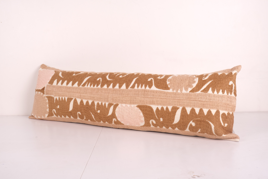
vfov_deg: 31.9
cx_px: 134
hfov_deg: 46.4
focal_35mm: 42
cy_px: 90
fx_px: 313
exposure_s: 1/160
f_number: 11
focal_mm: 27.7
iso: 80
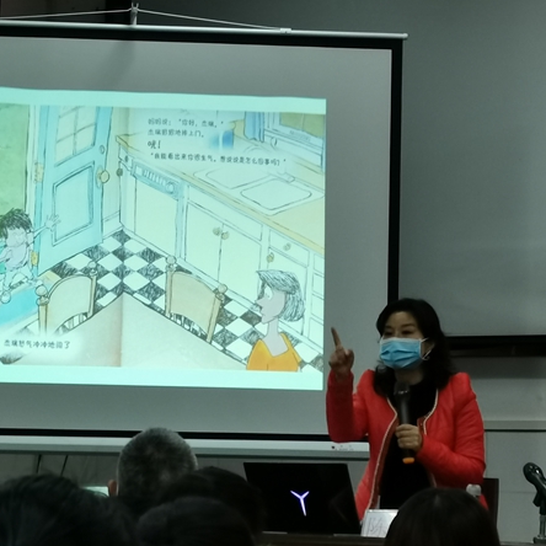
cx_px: 235
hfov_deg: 13.4
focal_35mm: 130
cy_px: 289
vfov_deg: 13.4
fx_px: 2320
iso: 160
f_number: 1.8
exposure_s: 1/50
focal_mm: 5.58
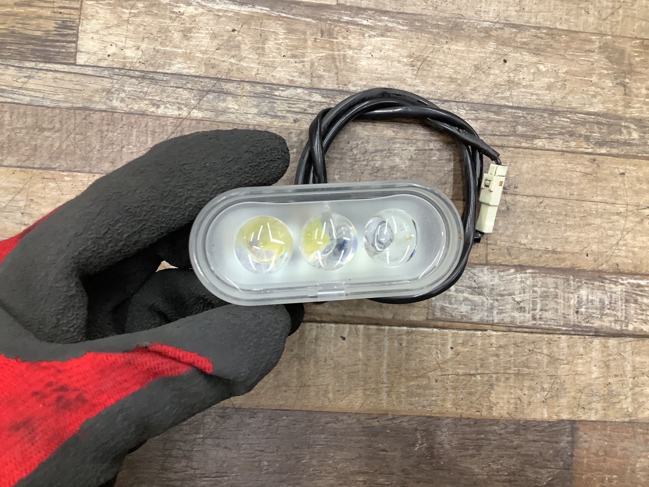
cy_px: 244
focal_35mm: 31
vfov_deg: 45.5
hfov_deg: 58.3
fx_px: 581
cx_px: 324
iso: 125
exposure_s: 1/50
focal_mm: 3.3
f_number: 2.4
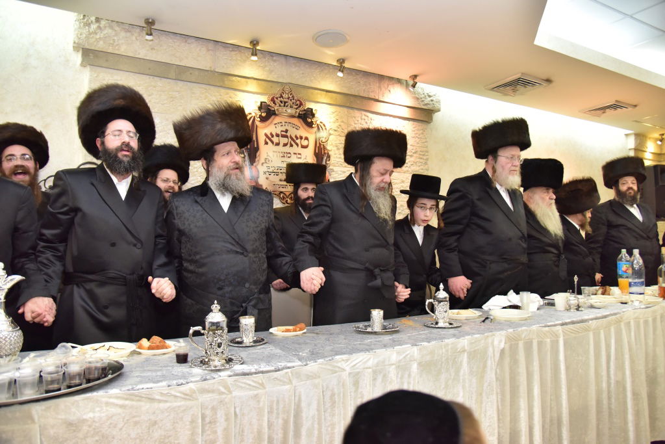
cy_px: 222
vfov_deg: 53.1
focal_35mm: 24
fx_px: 443
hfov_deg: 73.7
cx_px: 332
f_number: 4
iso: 2000
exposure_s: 1/160
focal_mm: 24
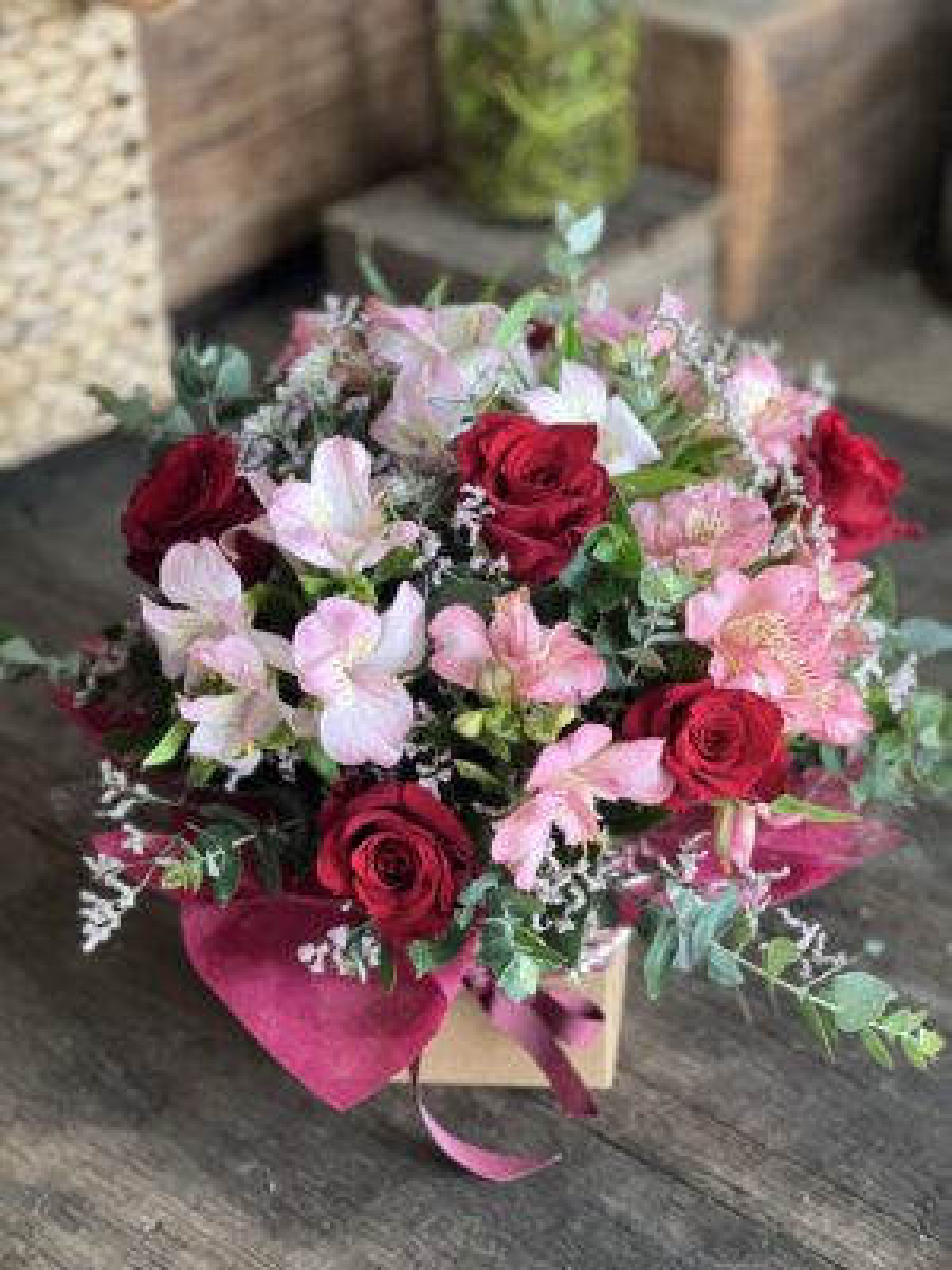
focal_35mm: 77
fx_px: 2824
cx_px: 476
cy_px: 635
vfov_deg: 25.3
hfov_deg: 19.1
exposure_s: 1/50
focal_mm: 9
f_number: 2.8
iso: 160
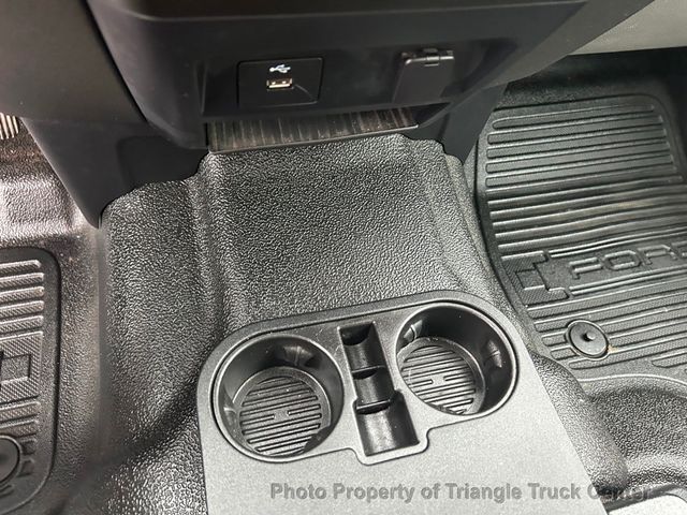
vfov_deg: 53.1
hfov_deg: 67.3
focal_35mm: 26
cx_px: 344
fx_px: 516
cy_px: 258
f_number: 1.5
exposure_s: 1/49
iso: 500
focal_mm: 5.7
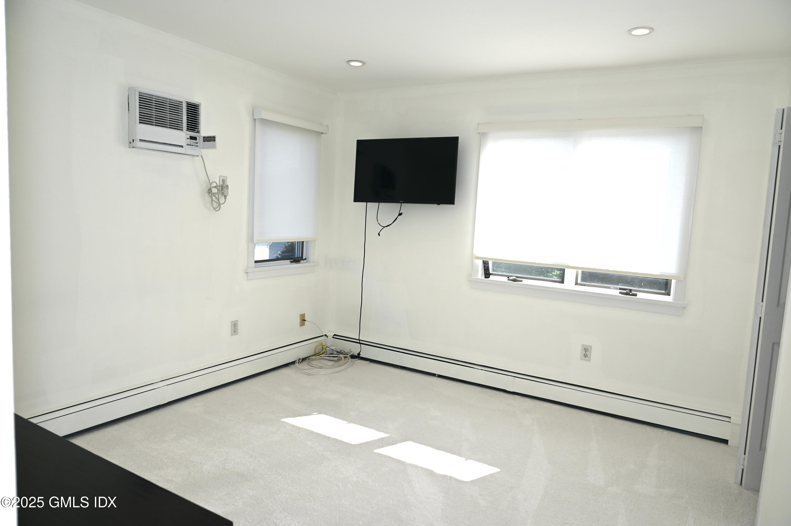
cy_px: 263
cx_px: 396
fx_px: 527
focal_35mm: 24
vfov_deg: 53.1
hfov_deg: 73.8
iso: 100
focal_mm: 24
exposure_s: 1/125
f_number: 6.3
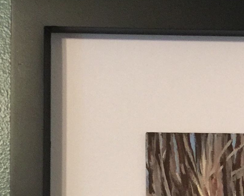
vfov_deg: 12.7
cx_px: 330
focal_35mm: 115
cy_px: 294
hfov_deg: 15.8
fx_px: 831
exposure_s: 1/10
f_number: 2.2
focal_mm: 4.15
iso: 125
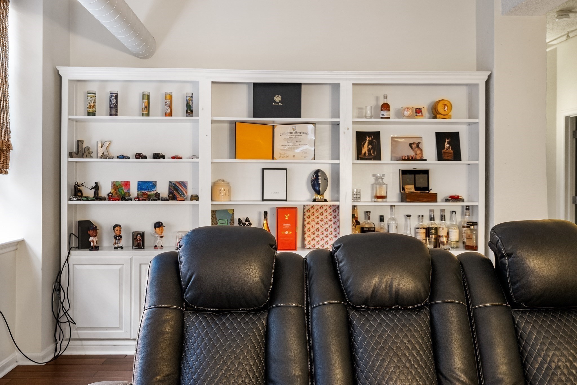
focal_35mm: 35
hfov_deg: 54.4
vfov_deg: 37.8
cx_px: 288
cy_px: 192
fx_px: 561
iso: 320
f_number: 8
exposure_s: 1/3
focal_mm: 35
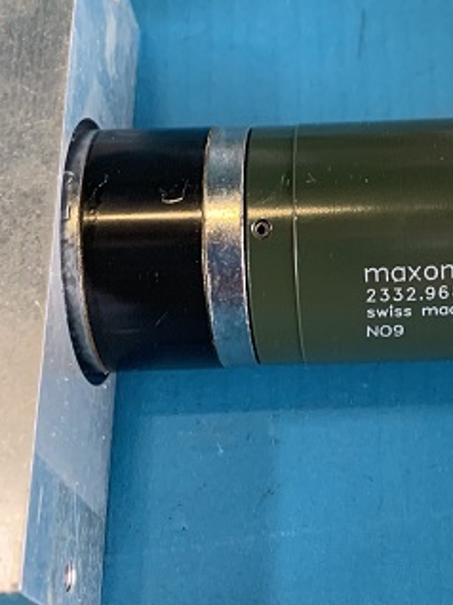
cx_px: 355
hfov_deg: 22.0
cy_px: 273
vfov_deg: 29.4
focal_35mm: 66
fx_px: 1153
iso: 320
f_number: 1.8
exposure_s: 1/60
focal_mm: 4.25
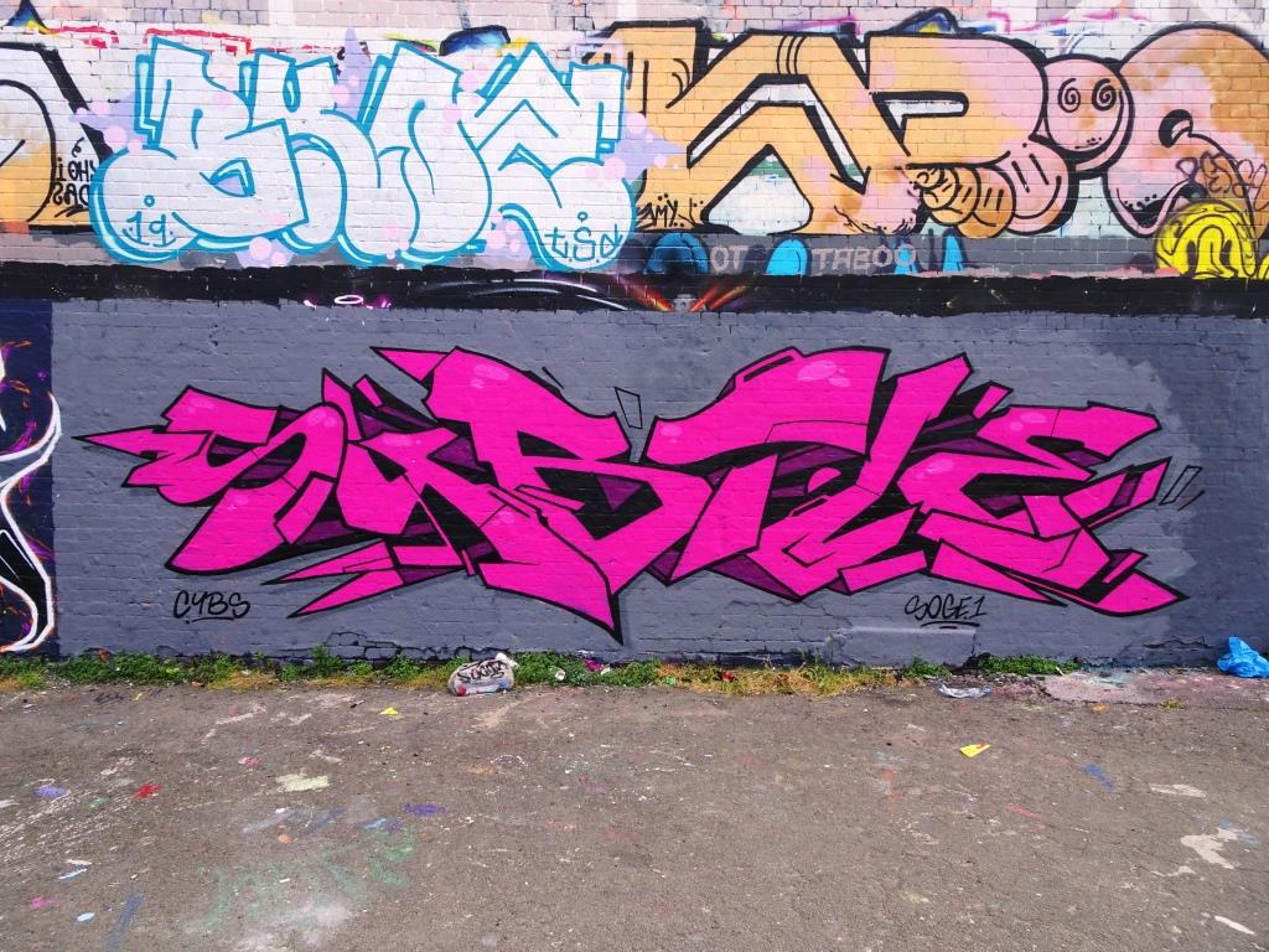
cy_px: 476
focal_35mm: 24
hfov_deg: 71.6
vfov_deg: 56.8
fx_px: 880
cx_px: 634
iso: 80
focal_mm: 4.1
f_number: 3.5
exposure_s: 1/400
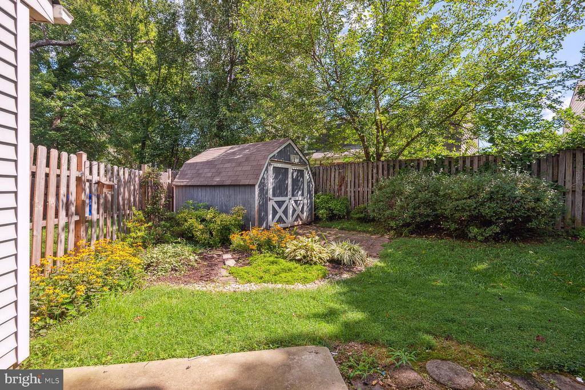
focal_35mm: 16
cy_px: 195
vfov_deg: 73.8
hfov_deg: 96.7
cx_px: 292
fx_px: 260
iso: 200
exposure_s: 1/320
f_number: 8
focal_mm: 16
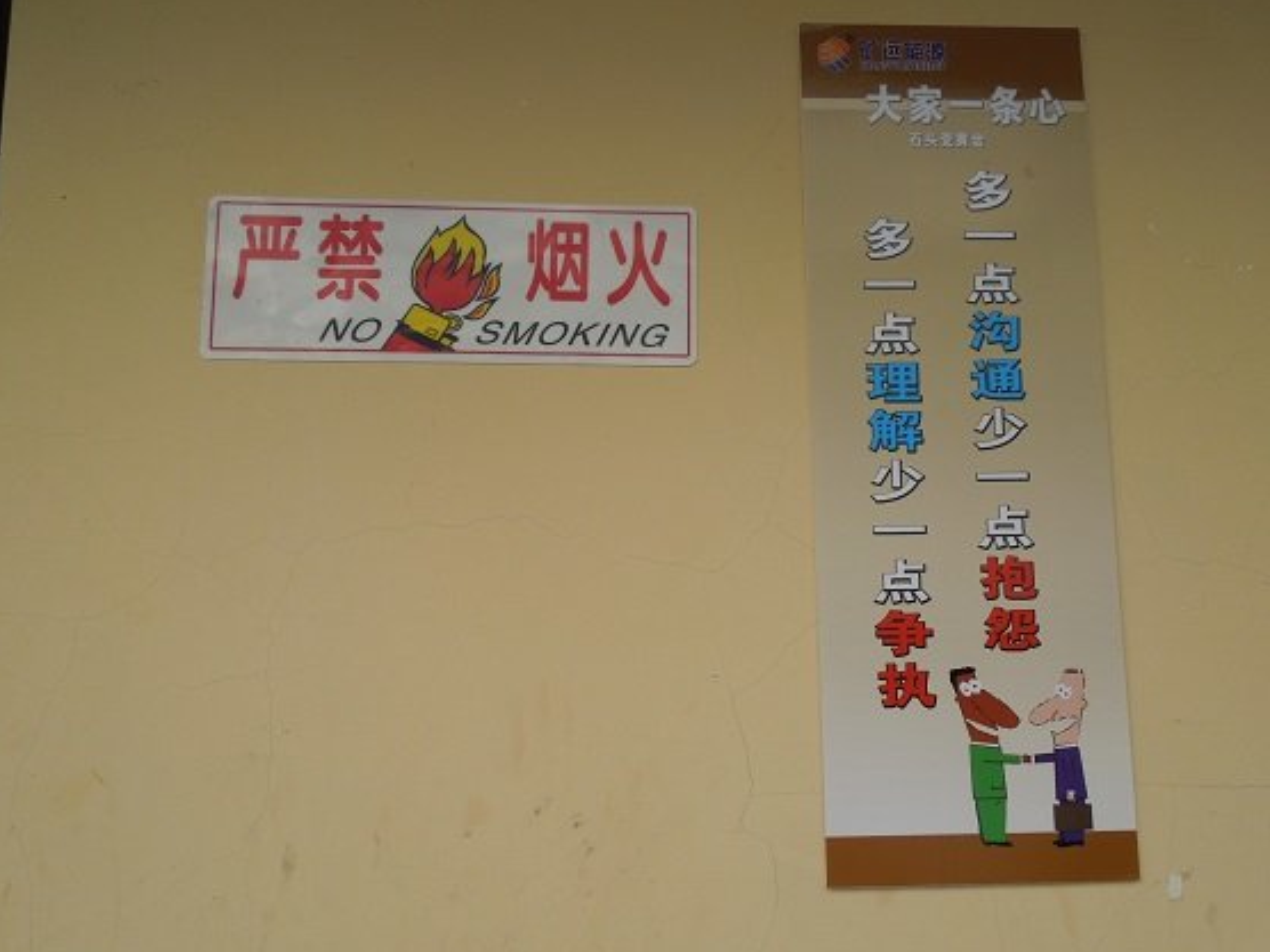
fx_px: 991
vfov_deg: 51.3
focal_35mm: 27
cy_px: 502
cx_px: 678
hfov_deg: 65.3
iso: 100
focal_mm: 4.5
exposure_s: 1/500
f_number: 6.6
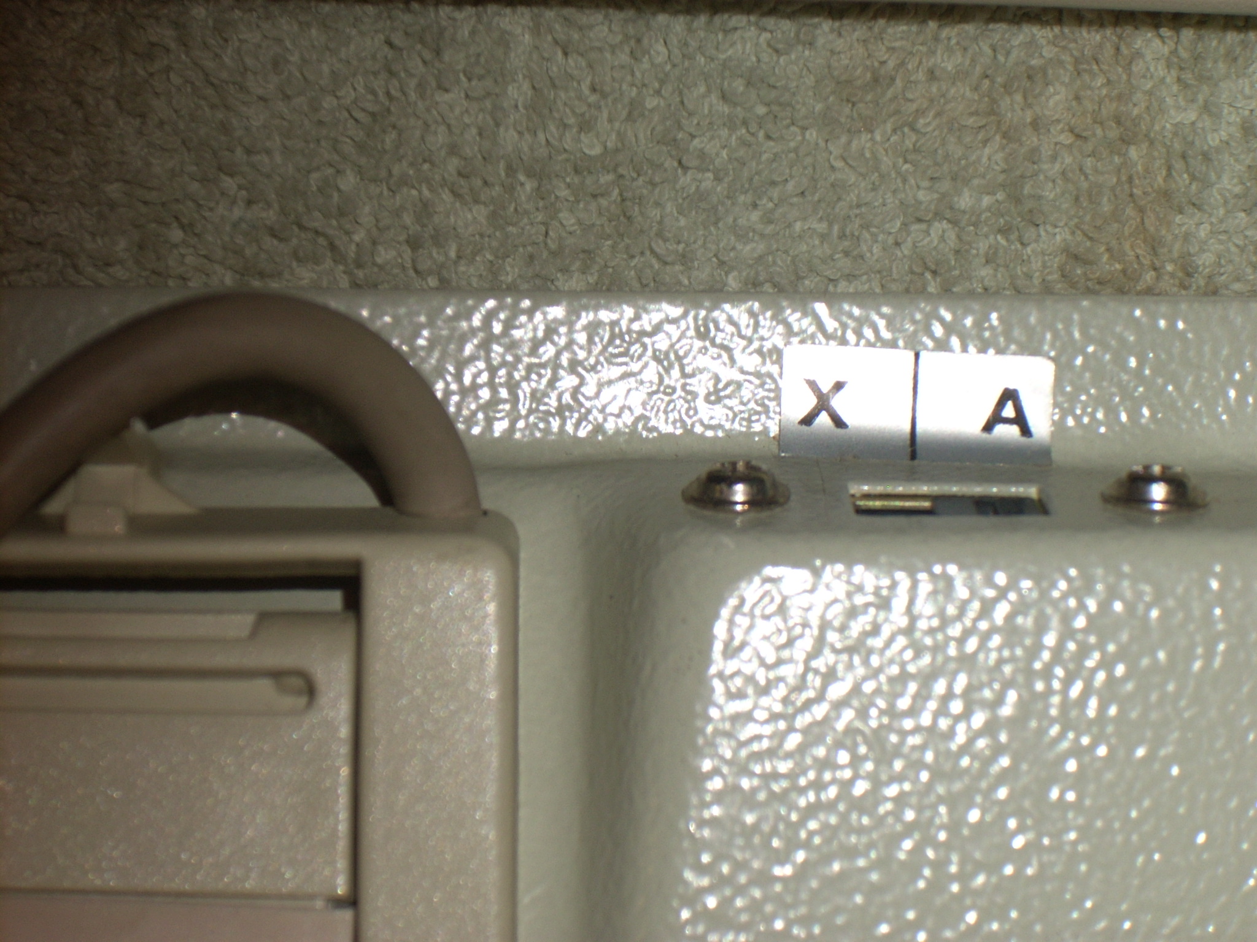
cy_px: 471
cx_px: 628
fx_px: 4103
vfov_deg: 13.1
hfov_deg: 17.4
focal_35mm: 113
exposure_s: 1/60
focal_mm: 18.6
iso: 64
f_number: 5.2
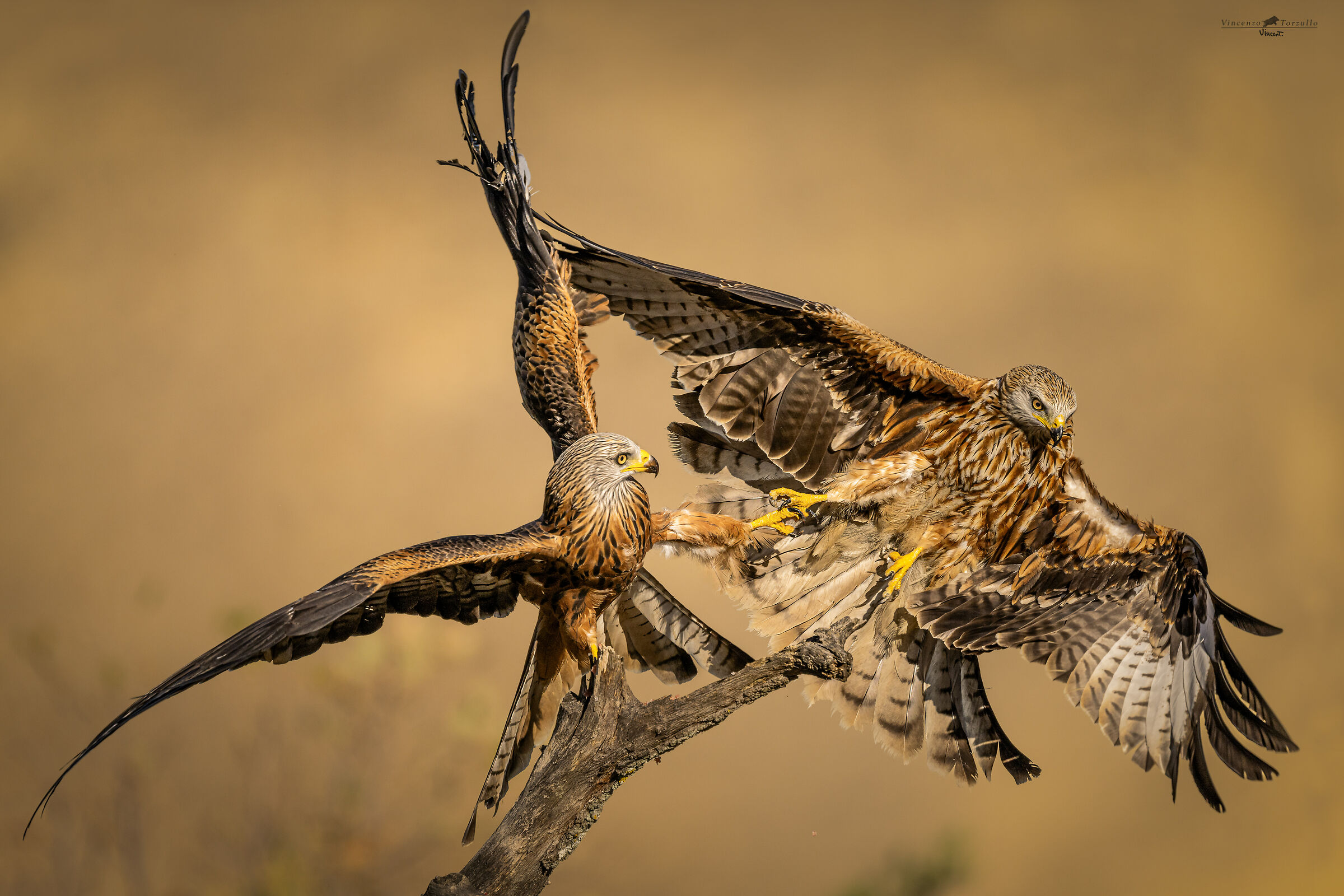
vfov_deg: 1.7
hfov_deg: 2.6
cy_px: 448
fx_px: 29864
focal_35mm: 800
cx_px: 672
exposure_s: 1/3200
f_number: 6.3
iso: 400
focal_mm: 800
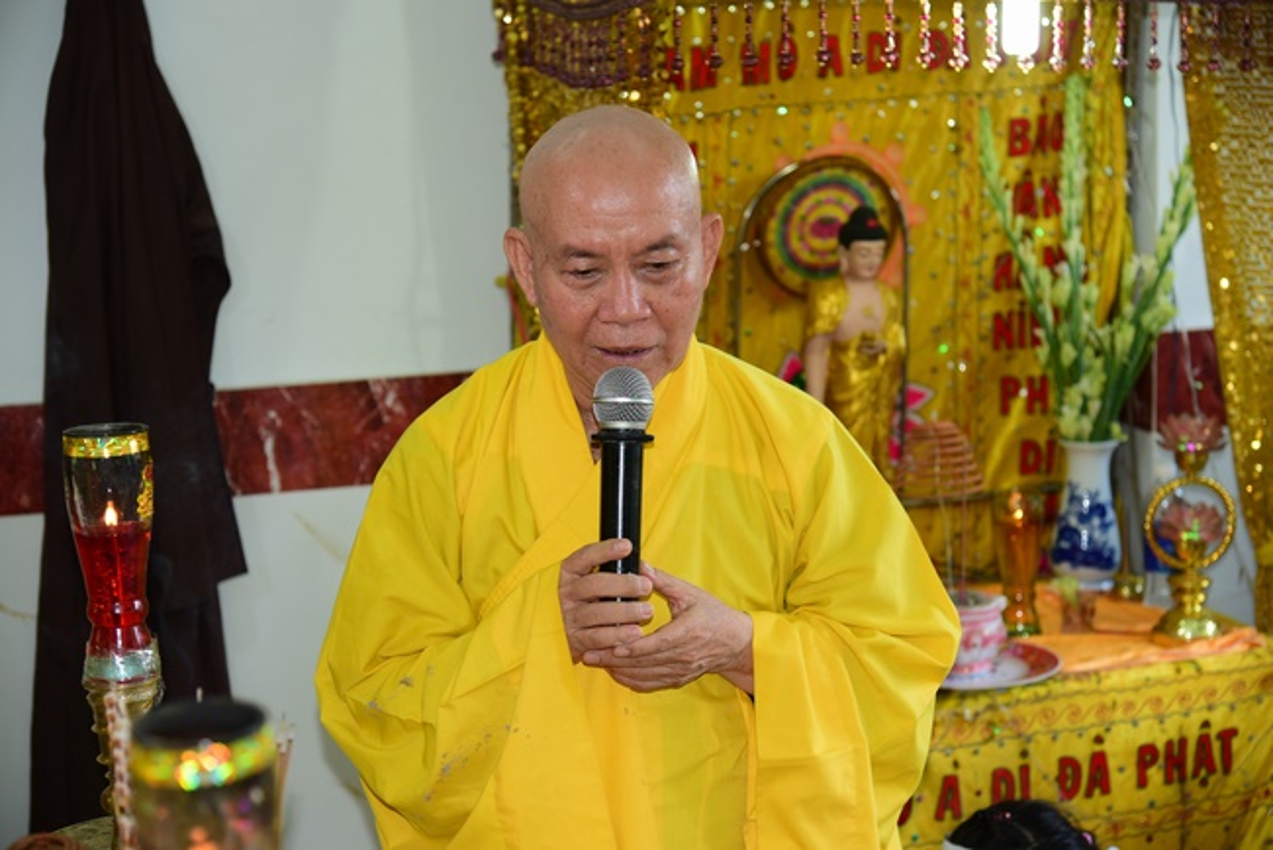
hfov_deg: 30.5
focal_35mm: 66
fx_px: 2335
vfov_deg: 20.6
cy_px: 425
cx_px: 636
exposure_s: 1/60
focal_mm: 66
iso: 320
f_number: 4
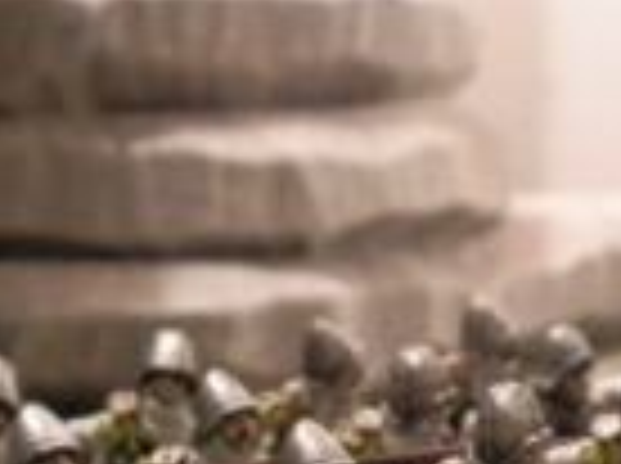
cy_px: 824
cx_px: 333
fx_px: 1952
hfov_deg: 18.1
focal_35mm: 109
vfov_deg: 12.4
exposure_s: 1/60
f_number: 3.1
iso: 400
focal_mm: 5
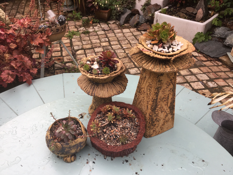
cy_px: 88
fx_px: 209
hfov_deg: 58.4
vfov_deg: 45.4
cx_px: 116
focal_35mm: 31
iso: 25
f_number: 2.4
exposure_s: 1/123
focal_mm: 3.3
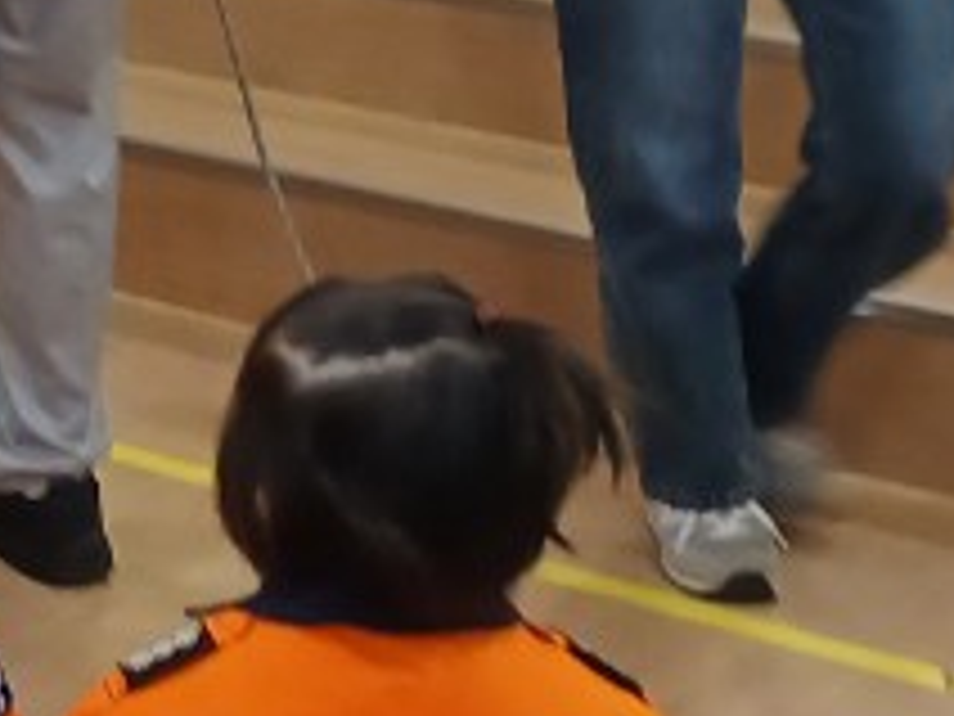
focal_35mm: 139
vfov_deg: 10.6
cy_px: 158
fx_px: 3831
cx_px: -1184
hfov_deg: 12.0
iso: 160
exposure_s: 1/40
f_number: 1.8
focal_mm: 5.06
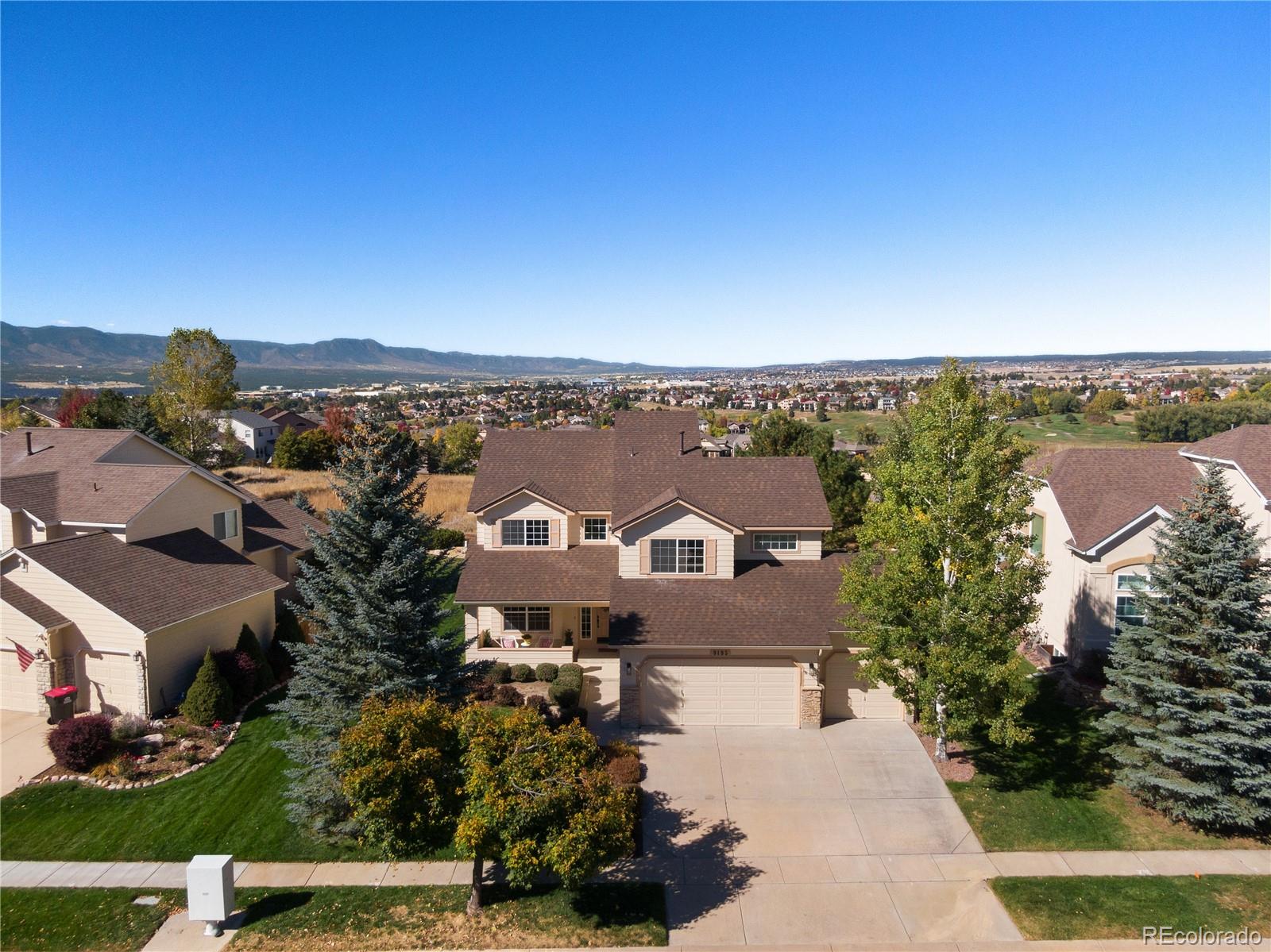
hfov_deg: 67.3
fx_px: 954
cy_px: 476
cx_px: 636
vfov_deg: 53.0
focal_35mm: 26
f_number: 2.9
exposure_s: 1/80
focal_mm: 4.58
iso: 100
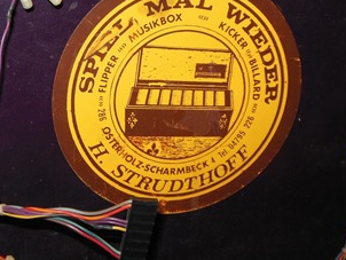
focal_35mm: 43
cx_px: 150
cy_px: 103
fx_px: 430
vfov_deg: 33.5
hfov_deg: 43.7
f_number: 3.3
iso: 125
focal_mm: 5.2
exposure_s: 1/25
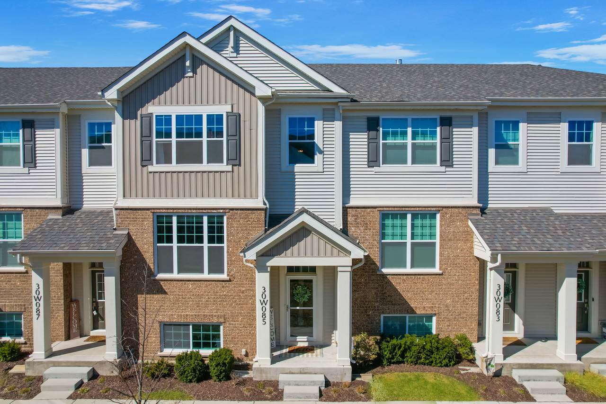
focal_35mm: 22
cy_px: 202
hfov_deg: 78.6
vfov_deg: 57.2
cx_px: 303
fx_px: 370
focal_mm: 8.38
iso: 150
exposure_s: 1/800
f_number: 2.8
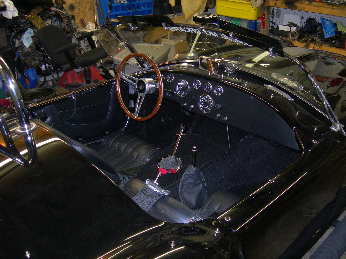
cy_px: 130
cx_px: 173
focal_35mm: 38
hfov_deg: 49.0
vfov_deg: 37.7
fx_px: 380
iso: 200
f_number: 2.8
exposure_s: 1/60.1
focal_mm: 7.8
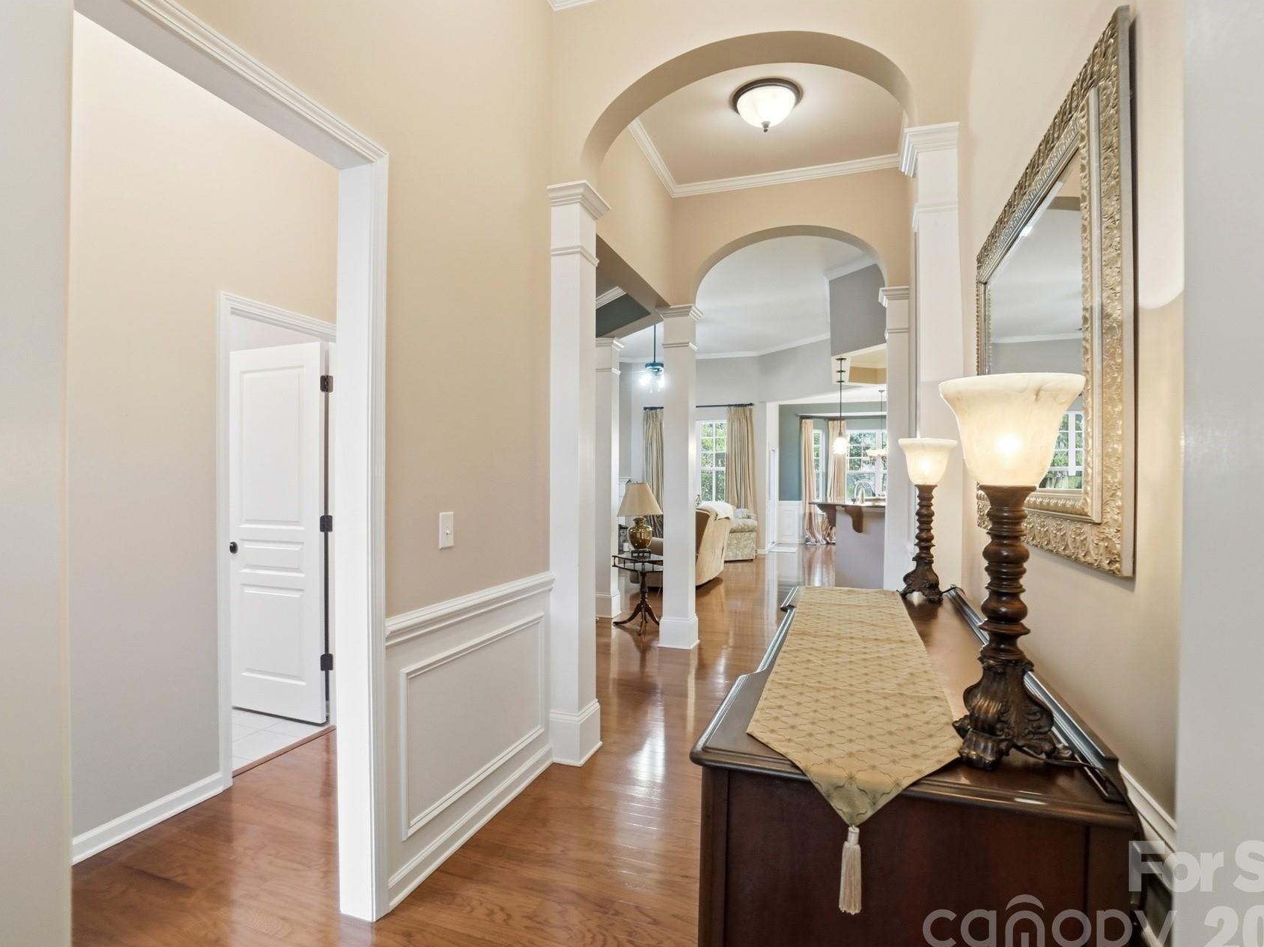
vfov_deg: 74.7
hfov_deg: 91.0
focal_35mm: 17
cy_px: 488
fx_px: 621
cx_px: 616
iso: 100
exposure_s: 1/60
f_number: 4
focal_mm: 10
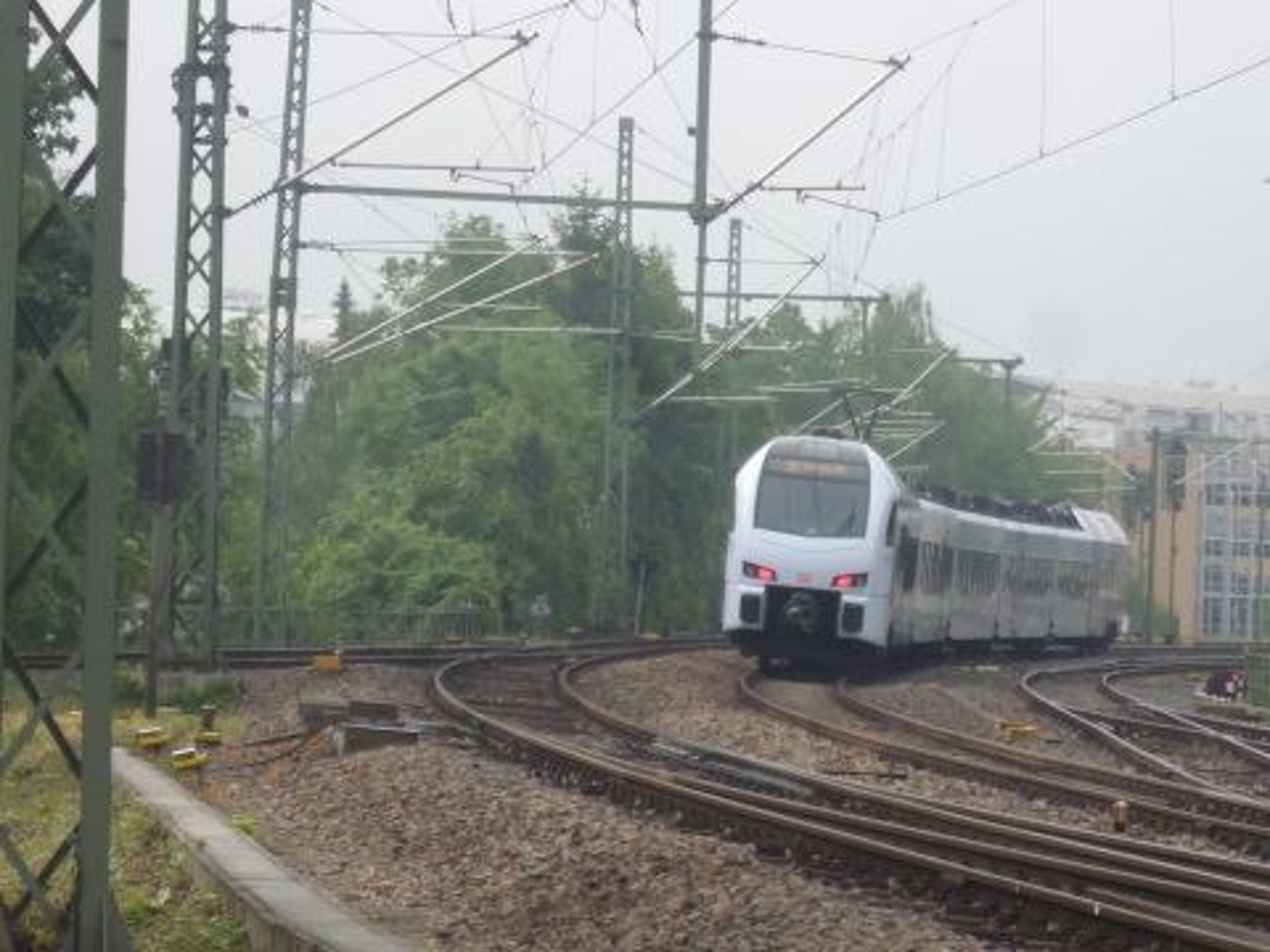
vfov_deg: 7.2
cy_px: 476
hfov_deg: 9.7
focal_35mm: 205
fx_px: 7521
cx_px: 635
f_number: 5.9
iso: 200
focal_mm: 26
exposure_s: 1/400
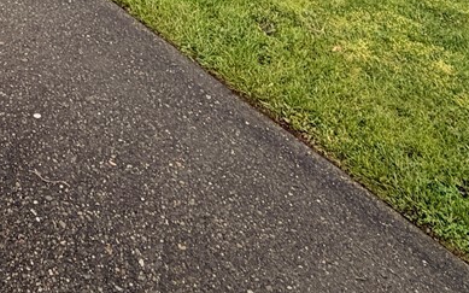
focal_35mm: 61
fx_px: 780
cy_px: -403
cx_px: -77
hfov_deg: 29.4
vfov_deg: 14.4
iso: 32
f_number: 2.2
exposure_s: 1/770
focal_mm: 2.22
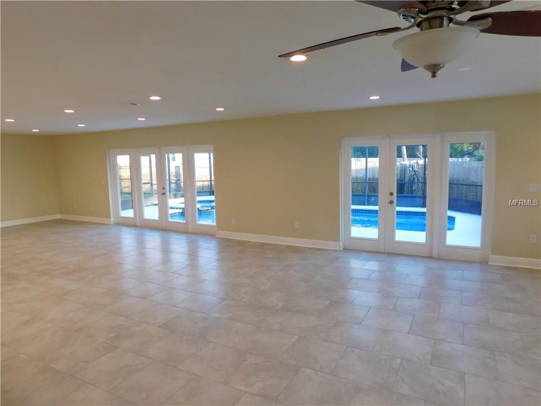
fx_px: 359
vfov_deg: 58.9
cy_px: 203
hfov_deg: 73.9
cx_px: 270
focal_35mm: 23
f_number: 3
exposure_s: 1/40
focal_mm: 4
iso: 125
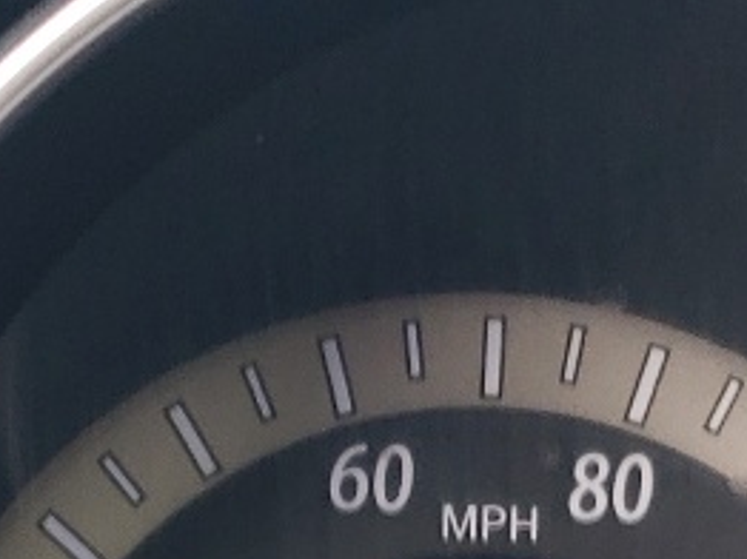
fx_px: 3428
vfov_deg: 8.6
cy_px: 1298
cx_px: 413
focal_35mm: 159
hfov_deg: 12.4
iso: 50
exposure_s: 1/132
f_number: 1.5
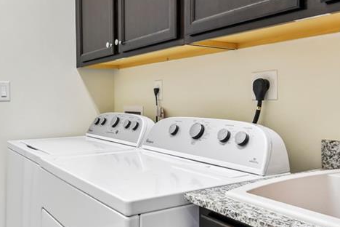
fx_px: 331
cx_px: 135
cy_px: 101
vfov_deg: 37.8
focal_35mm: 35
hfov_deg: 54.0
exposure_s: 1/10
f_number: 11
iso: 400
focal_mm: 16
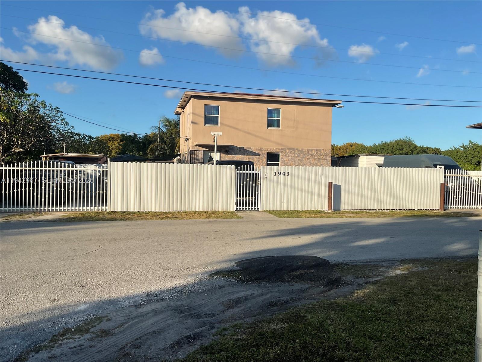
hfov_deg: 61.7
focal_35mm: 29
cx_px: 241
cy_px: 181
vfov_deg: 48.2
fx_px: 404
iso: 16
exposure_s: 1/2141
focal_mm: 3
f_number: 1.8
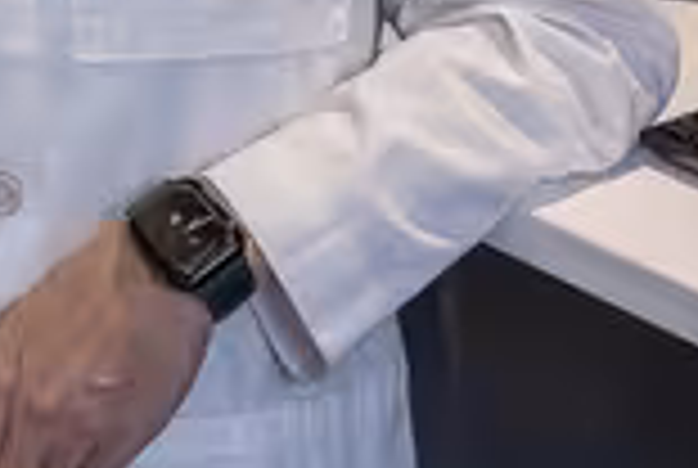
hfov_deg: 9.2
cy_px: -86
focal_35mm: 220
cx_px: 793
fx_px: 4274
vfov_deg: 6.2
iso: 1000
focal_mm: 38
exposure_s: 1/100
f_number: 6.3
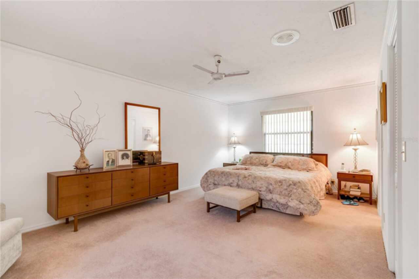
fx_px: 174
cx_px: 210
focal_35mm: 15
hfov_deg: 100.4
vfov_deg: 77.3
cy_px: 140
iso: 250
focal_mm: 10
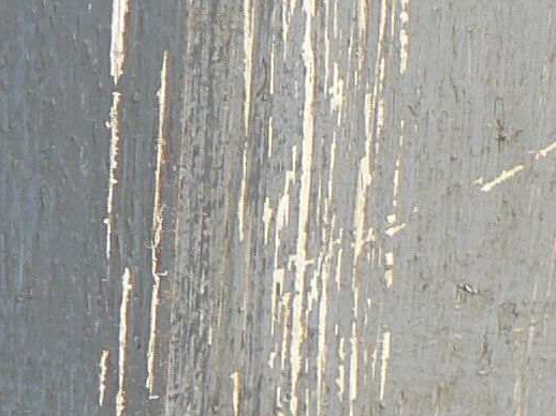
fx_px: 2858
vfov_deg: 8.3
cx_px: 109
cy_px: 462
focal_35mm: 178
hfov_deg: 11.1
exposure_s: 1/80
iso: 80
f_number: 2.8
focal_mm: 6
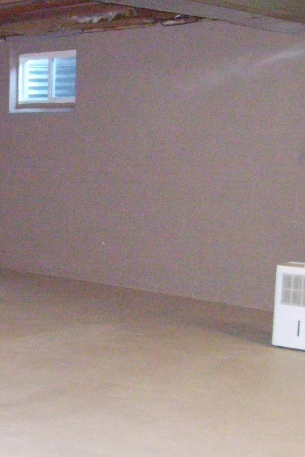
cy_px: 250
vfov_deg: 27.7
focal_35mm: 73
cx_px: -101
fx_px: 927
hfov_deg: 17.4
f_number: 2.7
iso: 1250
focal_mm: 6
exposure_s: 1/60
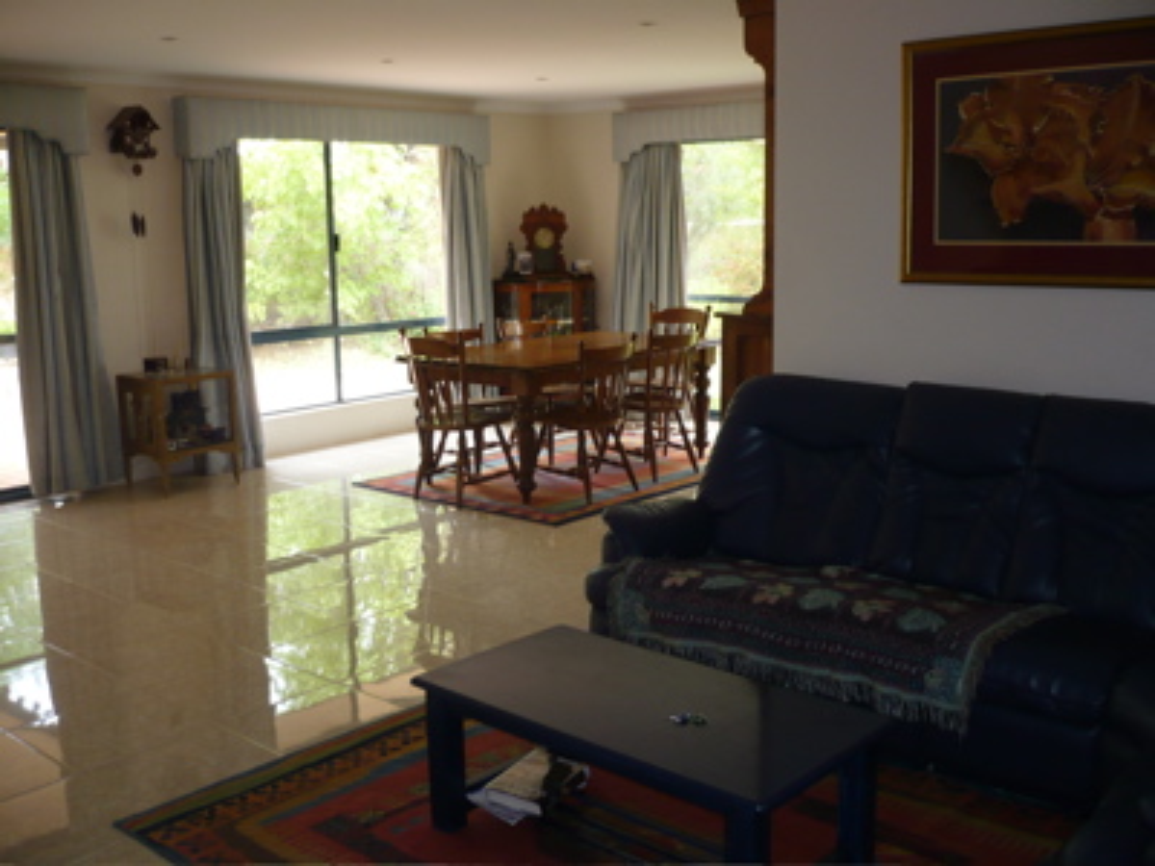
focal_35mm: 35
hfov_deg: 52.6
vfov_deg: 40.7
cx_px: 578
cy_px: 433
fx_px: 1168
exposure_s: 1/30
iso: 125
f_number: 2.8
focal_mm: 5.8
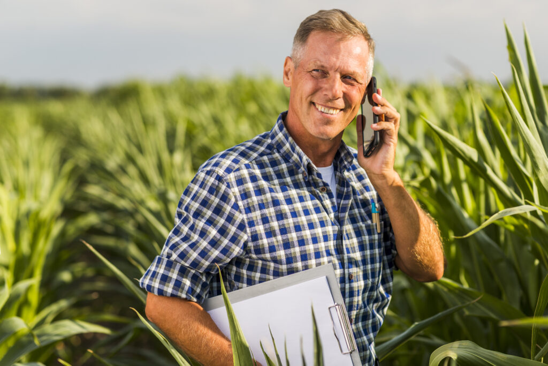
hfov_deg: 23.9
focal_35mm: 85
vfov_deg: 16.1
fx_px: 1294
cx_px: 274
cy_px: 183
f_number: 2.8
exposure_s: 1/1000
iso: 200
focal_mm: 85
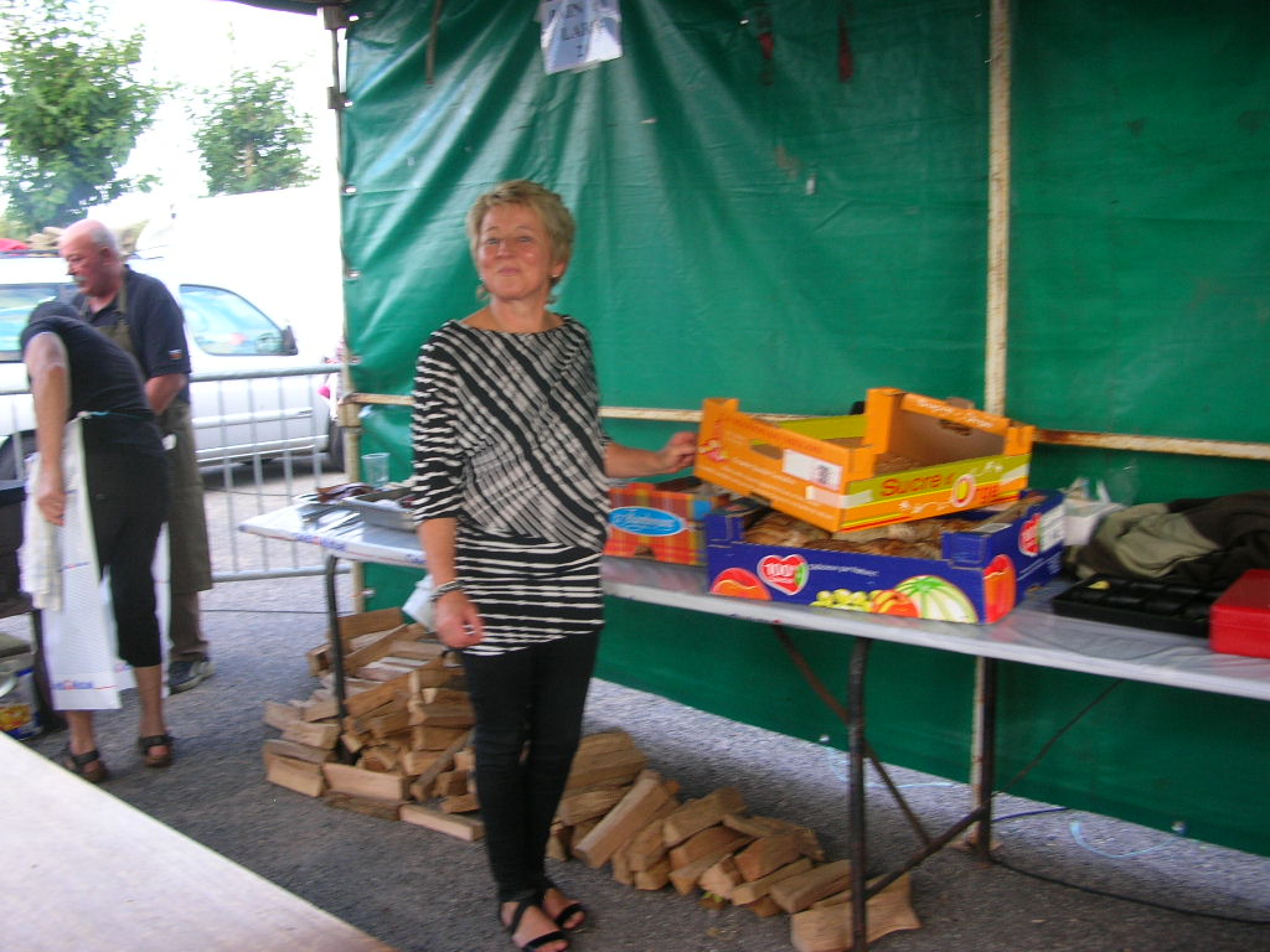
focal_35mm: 35
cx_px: 635
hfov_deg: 52.6
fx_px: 1284
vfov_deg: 40.7
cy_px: 476
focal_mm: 5.8
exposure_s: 1/44.4
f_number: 2.8
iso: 50
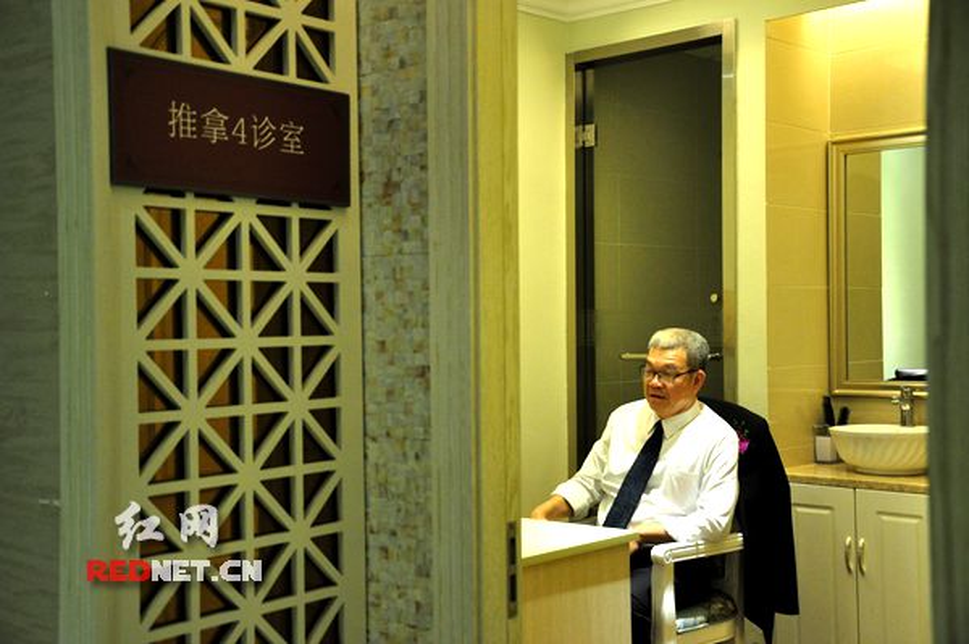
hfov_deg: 41.1
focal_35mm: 48
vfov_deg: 28.0
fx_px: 1291
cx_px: 484
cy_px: 322
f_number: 4.2
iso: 1250
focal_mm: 32
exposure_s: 1/15
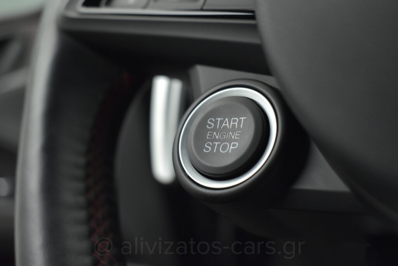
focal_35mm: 44
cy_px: 133
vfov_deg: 30.9
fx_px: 481
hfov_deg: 44.9
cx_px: 199
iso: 1600
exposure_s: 1/80
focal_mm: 29
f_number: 4.2
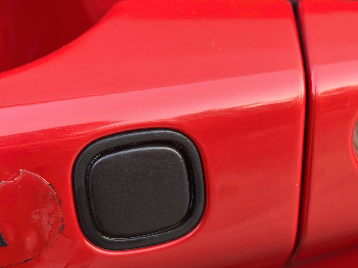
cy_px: 102
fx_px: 900
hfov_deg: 22.3
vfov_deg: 17.0
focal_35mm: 87
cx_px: 270
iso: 250
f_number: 2
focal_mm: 6.98
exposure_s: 1/100
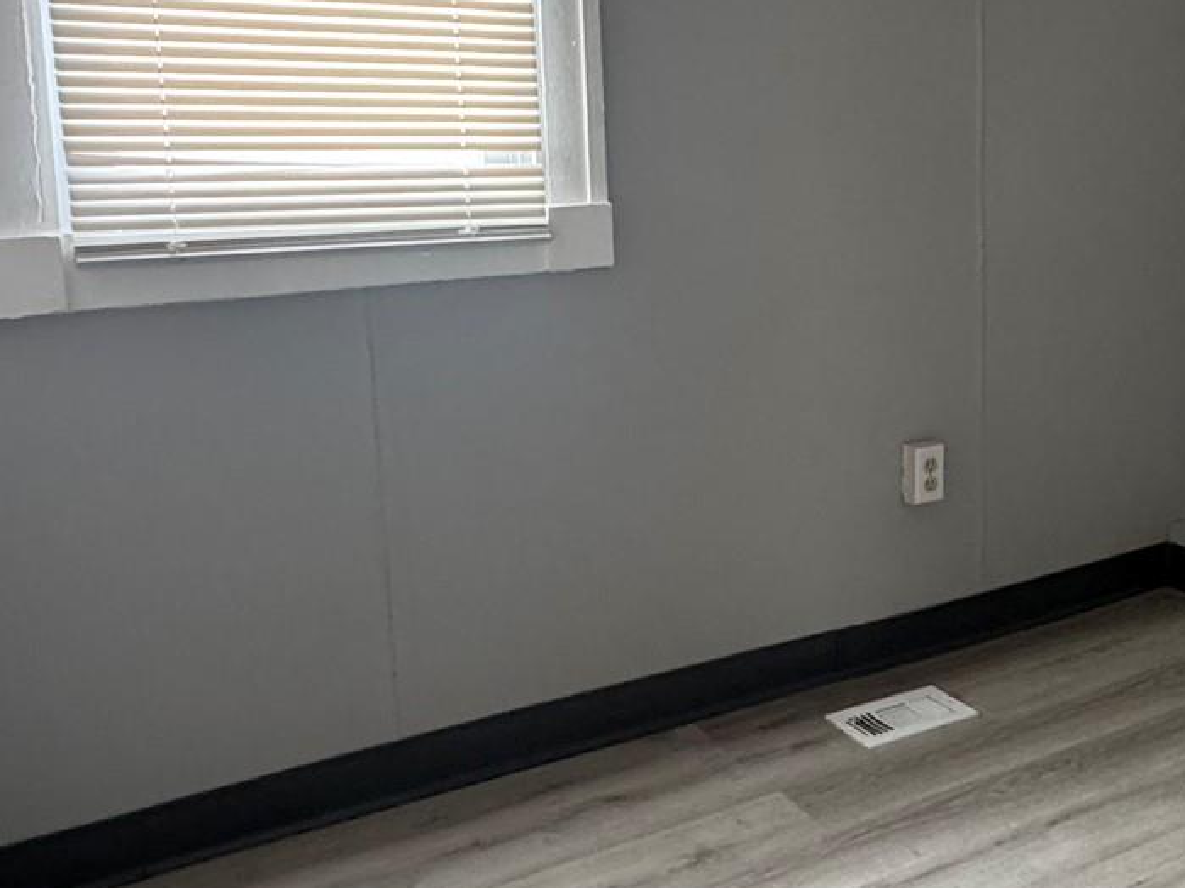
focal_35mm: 41
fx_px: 1403
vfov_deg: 34.9
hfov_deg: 44.5
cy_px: 317
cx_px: 868
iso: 320
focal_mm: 2.22
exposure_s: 1/74
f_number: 2.2
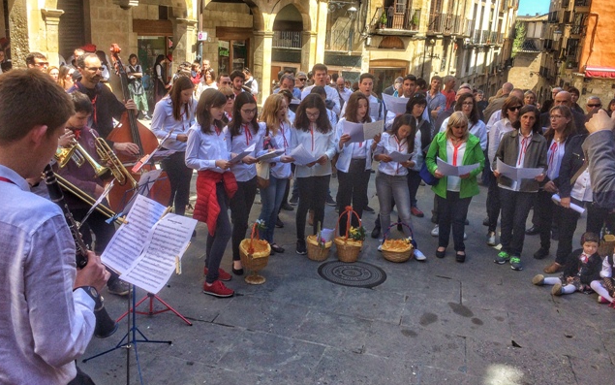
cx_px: 307
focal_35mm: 31
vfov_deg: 40.5
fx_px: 520
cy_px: 157
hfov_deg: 61.2
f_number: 2.2
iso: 32
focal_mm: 4.15
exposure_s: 1/695
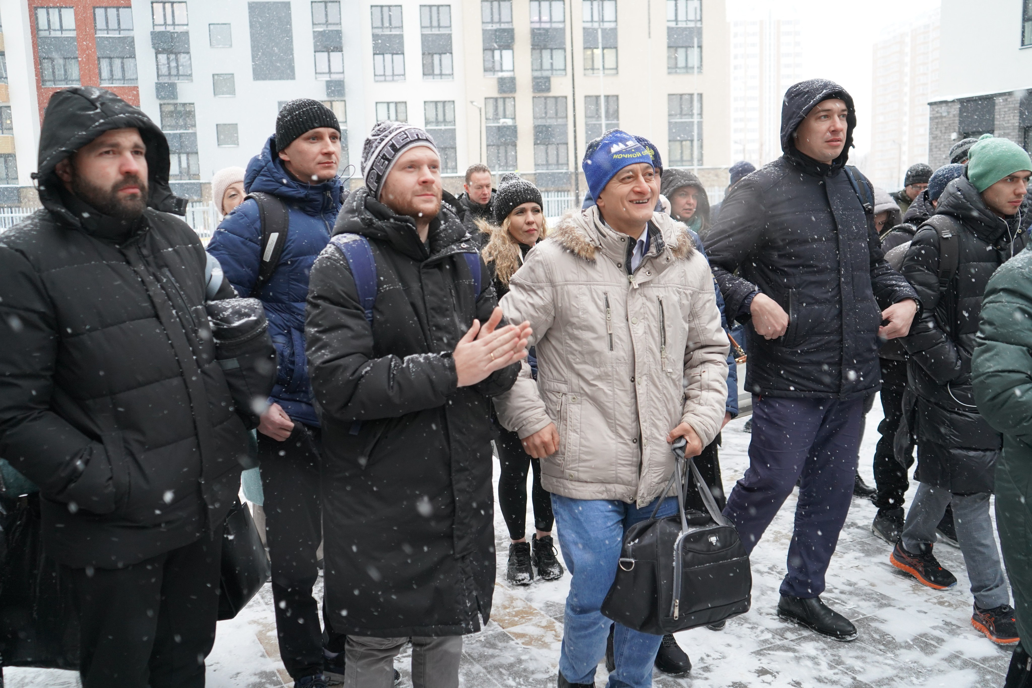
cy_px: 344
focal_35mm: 32
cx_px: 516
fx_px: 917
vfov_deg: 41.1
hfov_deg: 58.7
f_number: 4
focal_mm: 32
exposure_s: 1/160
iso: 1600
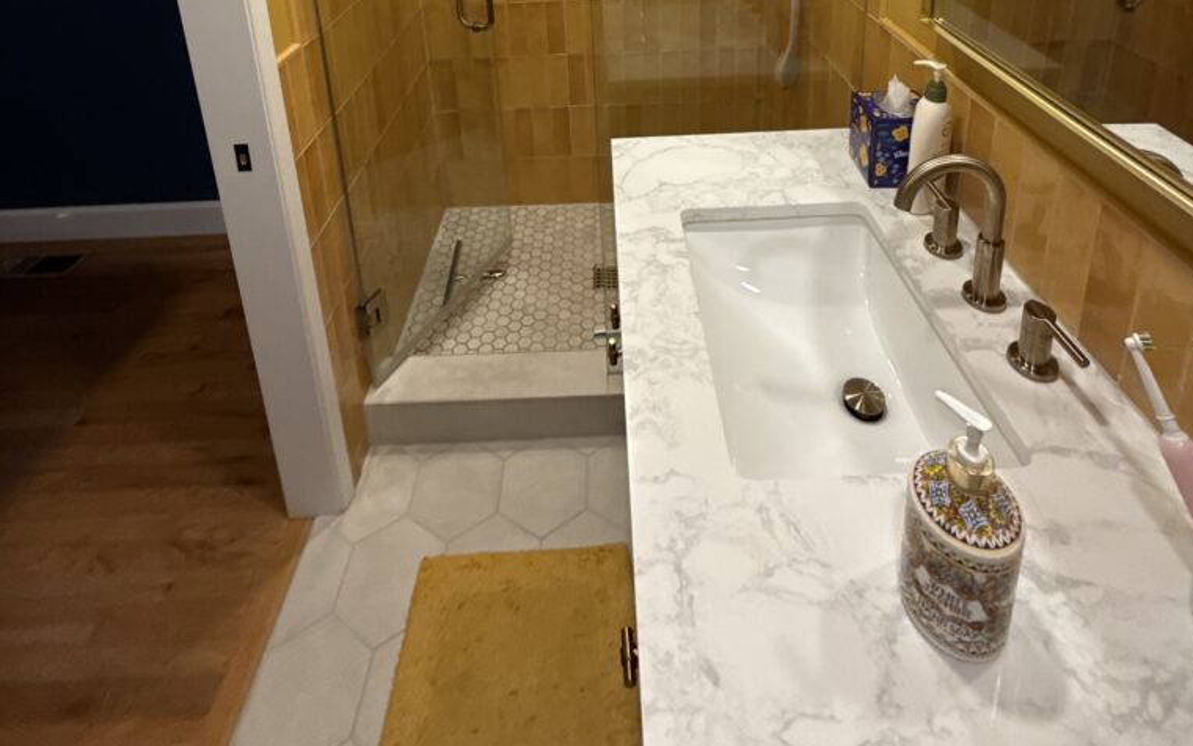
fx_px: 650
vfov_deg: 47.5
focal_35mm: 20
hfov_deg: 85.1
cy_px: -28
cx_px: 601
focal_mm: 2.22
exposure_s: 1/120
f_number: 2.2
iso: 250
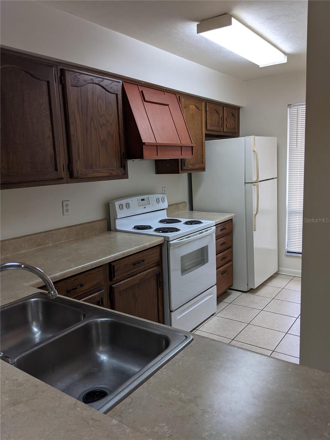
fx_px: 343
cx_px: 165
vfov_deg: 65.3
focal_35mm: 27
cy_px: 220
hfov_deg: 51.4
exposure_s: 1/59.9
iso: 83
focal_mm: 4.44
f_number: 1.8
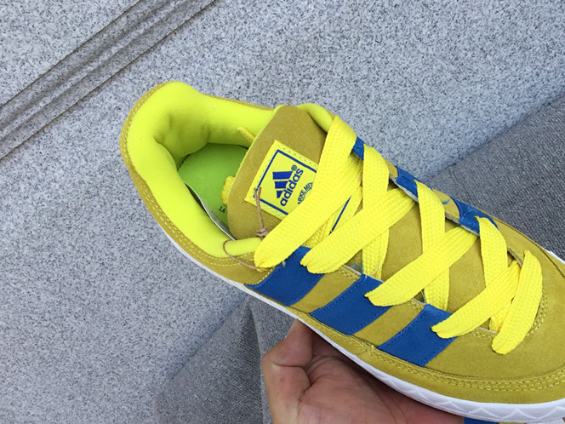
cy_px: 236
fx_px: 686
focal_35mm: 42
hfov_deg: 44.2
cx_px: 375
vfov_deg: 34.3
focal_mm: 3.3
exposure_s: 1/450
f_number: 2.4
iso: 25
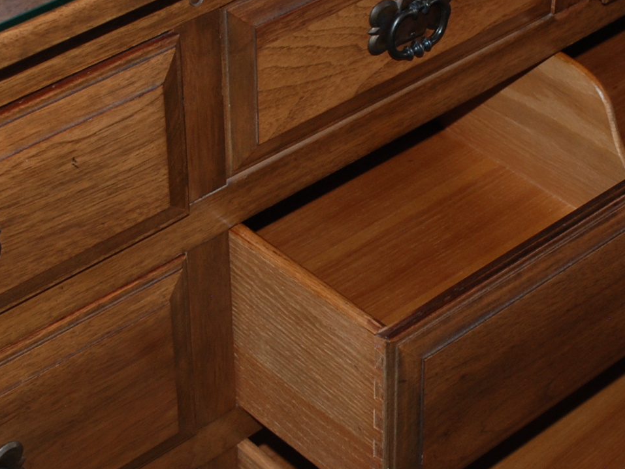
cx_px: 379
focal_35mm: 105
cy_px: 188
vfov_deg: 14.1
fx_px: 1896
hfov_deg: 18.7
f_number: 4.2
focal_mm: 24
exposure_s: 1/60
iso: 200
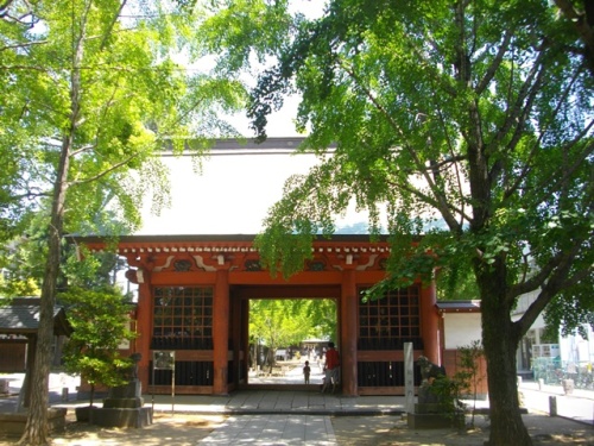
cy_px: 223
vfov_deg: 44.2
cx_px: 297
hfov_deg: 56.8
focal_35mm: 32
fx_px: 549
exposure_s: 1/200
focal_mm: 5.7
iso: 100
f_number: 2.9
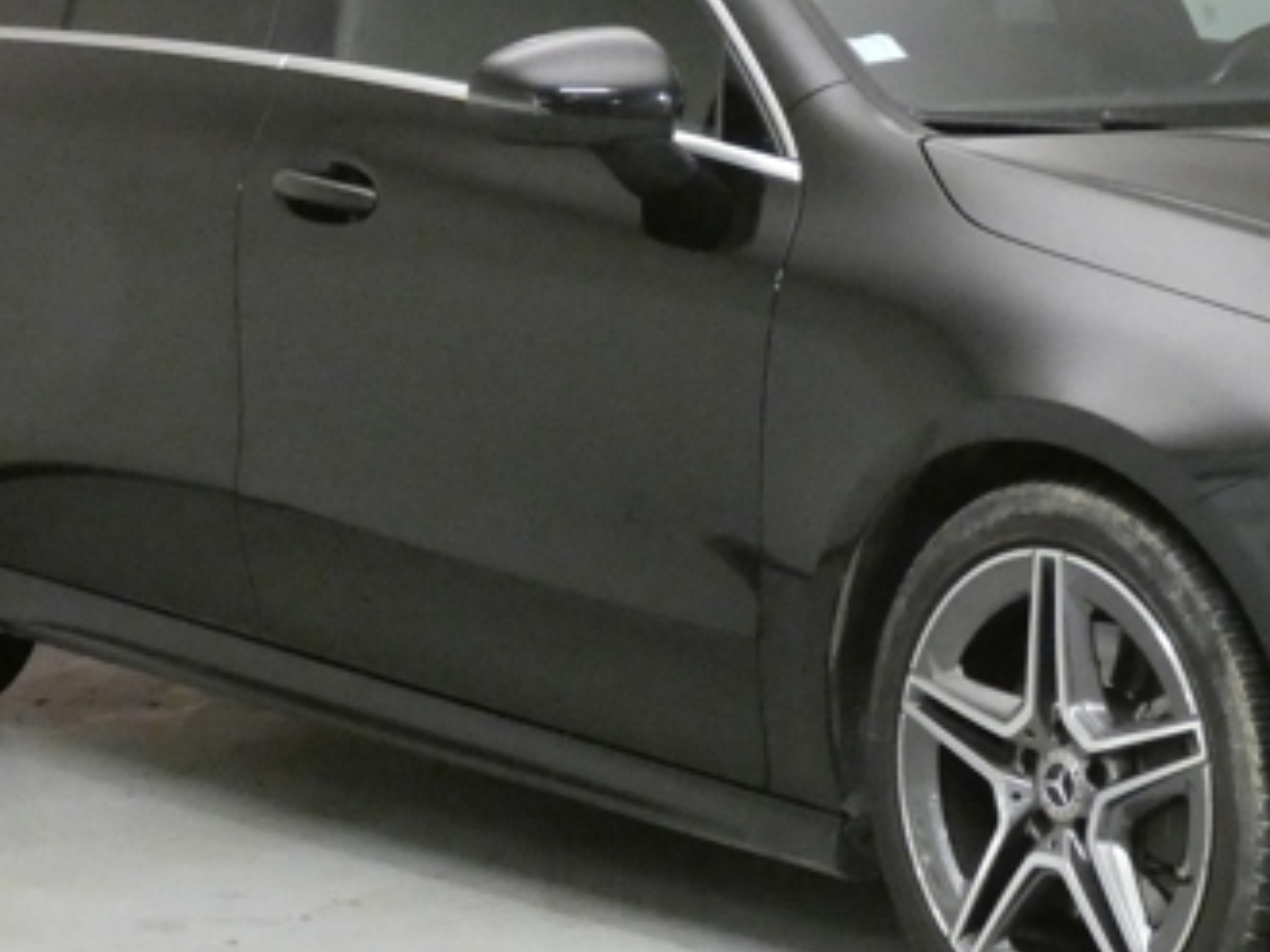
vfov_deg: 12.2
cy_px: 591
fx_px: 4438
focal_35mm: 121
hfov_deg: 16.1
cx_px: 1059
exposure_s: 1/50
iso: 1600
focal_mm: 9
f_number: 3.9
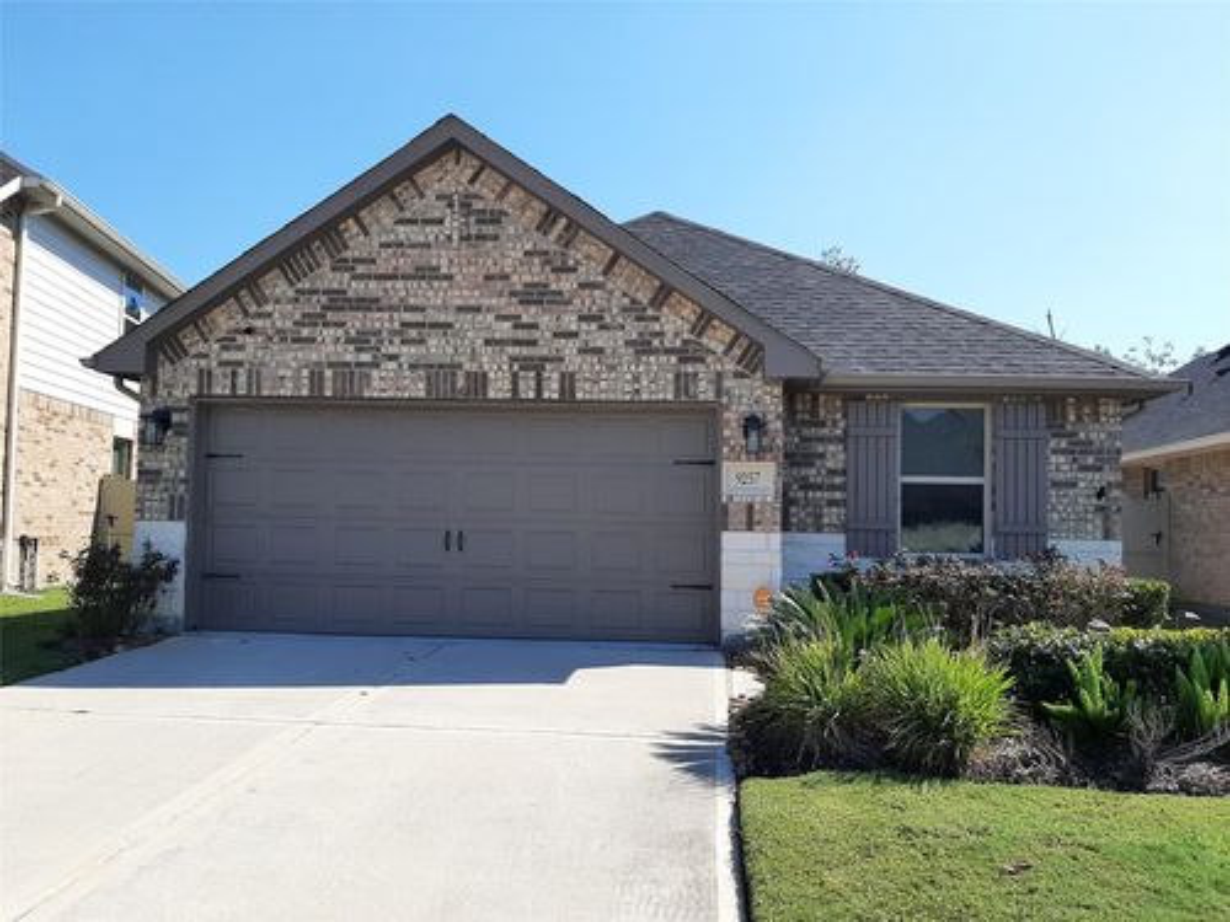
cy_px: 461
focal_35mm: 26
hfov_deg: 67.3
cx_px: 615
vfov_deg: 53.1
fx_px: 924
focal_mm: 3.93
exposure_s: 1/2075
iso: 40
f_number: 1.7
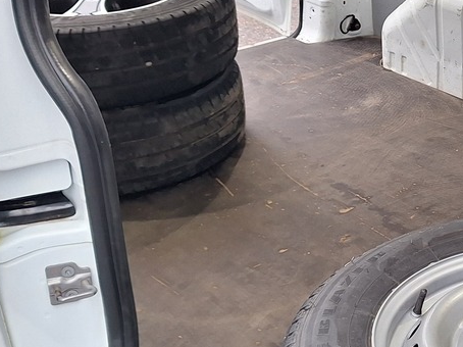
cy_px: 97
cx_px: 525
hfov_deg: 24.6
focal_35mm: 73
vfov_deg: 20.0
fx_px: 976
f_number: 1.8
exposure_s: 1/50
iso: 50
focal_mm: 5.54
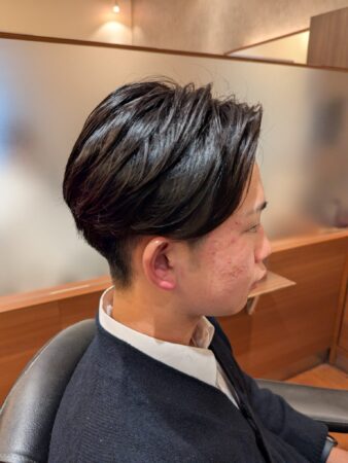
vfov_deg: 71.6
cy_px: 232
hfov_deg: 56.9
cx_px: 174
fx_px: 321
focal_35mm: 24
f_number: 1.85
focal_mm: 6.81
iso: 239
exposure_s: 1/100
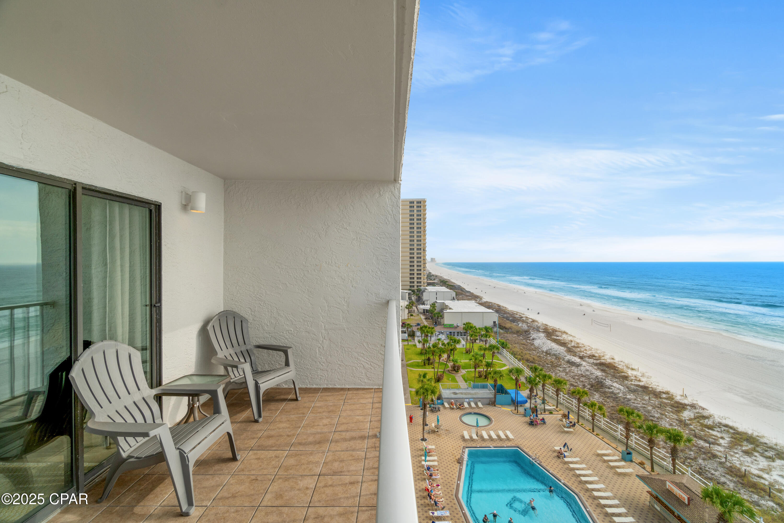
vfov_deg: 77.3
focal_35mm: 15
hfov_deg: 100.4
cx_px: 392
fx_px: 327
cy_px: 262
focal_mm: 10
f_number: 9
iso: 100
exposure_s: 1/50
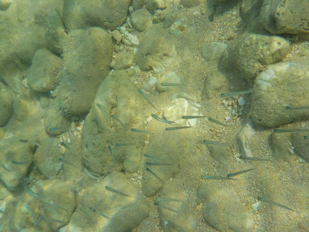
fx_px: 268
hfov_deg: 60.0
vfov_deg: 46.8
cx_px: 154
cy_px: 116
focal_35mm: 30
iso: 125
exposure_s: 1/1000
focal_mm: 4.1
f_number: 3.3
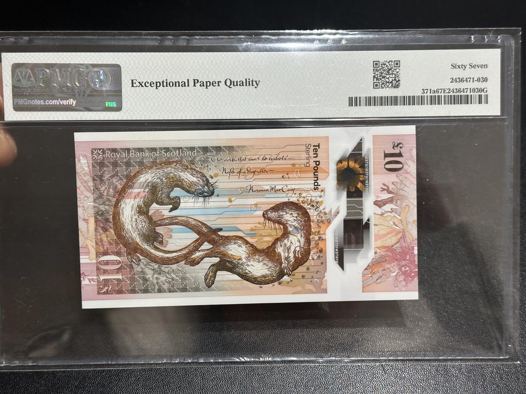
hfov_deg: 39.7
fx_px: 729
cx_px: 263
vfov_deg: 30.3
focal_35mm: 48
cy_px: 197
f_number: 1.78
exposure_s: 1/50
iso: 125
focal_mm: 6.86
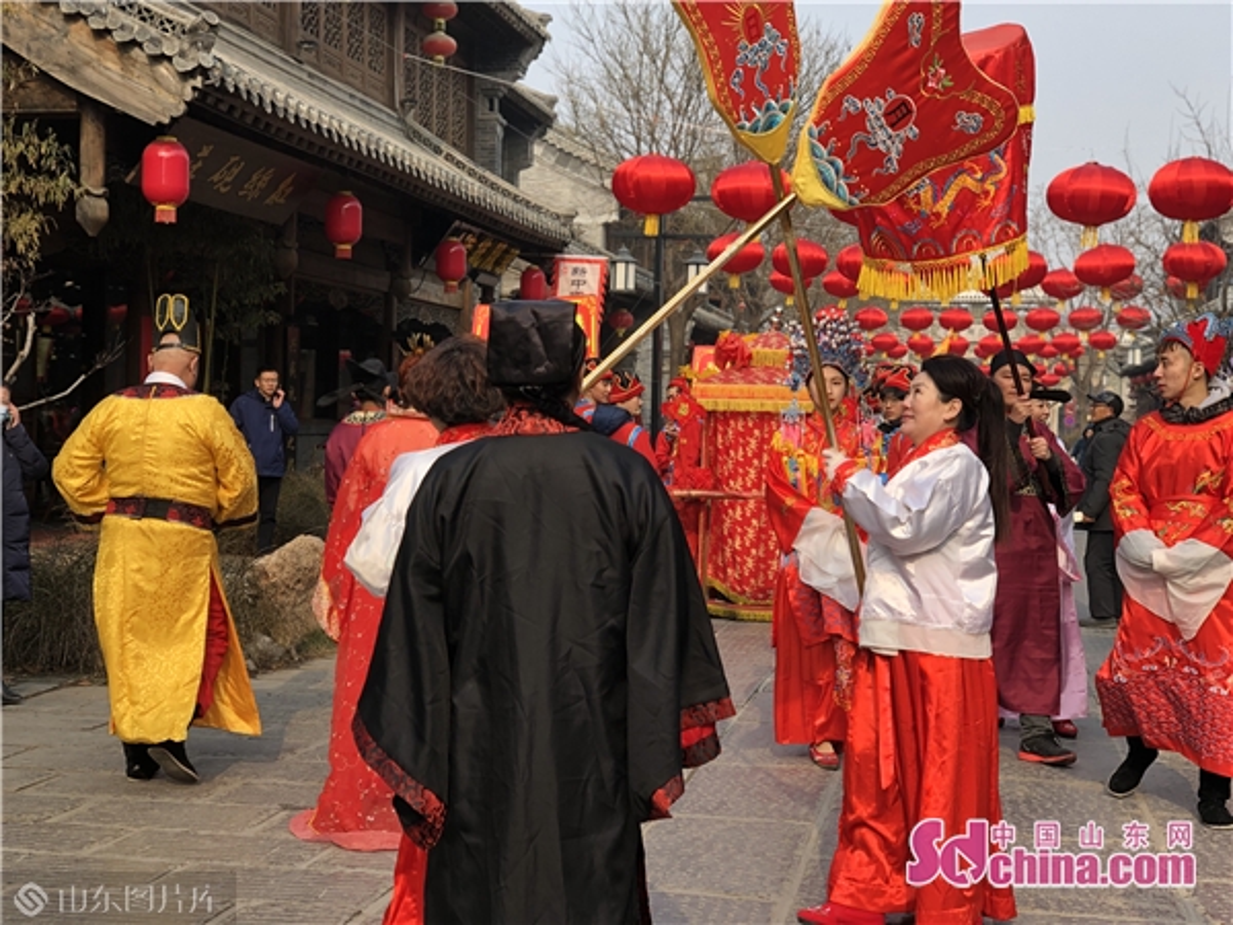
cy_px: 462
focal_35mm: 52
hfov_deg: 36.8
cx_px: 616
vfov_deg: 28.0
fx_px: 1852
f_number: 2.4
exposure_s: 1/375
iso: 16
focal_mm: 6
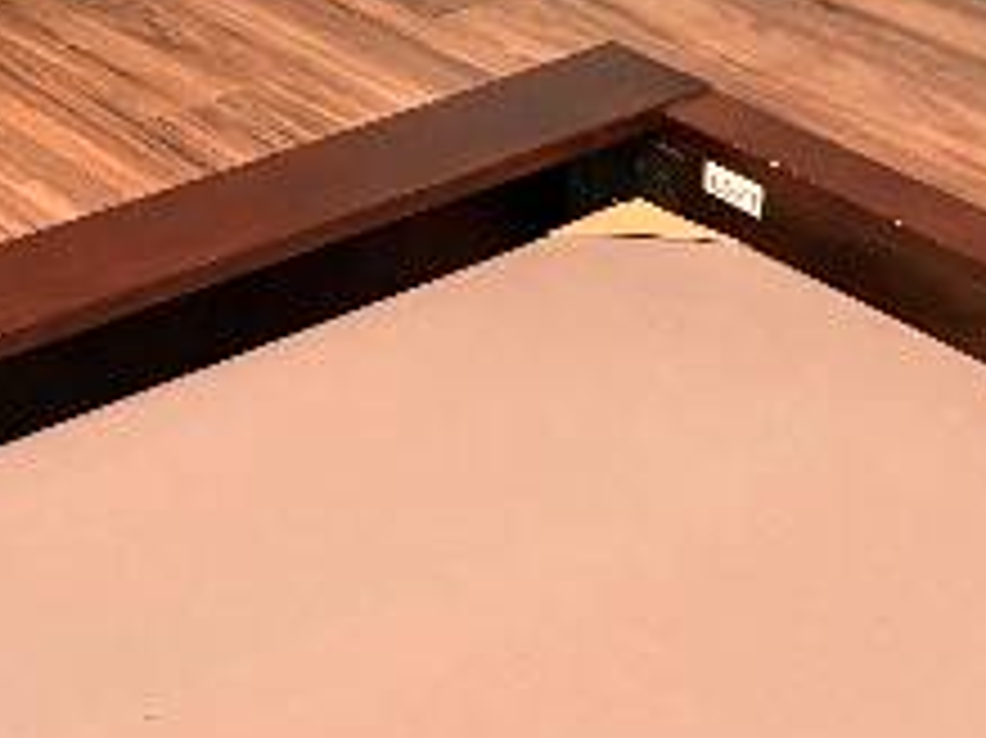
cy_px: -578
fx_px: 2875
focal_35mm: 101
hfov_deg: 17.5
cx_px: -500
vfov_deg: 13.2
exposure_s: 1/60
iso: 320
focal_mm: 5.96
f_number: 1.6
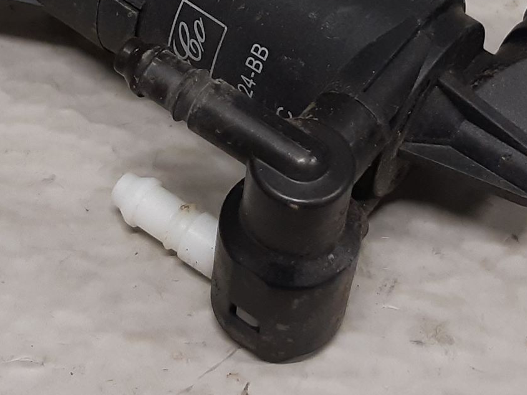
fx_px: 959
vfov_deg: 22.5
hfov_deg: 30.7
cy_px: 11
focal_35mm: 63
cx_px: 236
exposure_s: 1/50
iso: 125
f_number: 1.7
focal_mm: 3.93
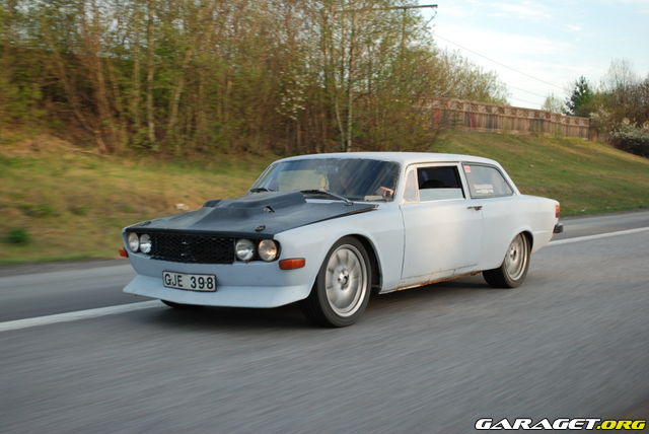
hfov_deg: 38.8
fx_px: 920
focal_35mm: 51
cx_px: 324
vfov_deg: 26.5
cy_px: 217
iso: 160
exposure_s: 1/125
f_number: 5.6
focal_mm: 34
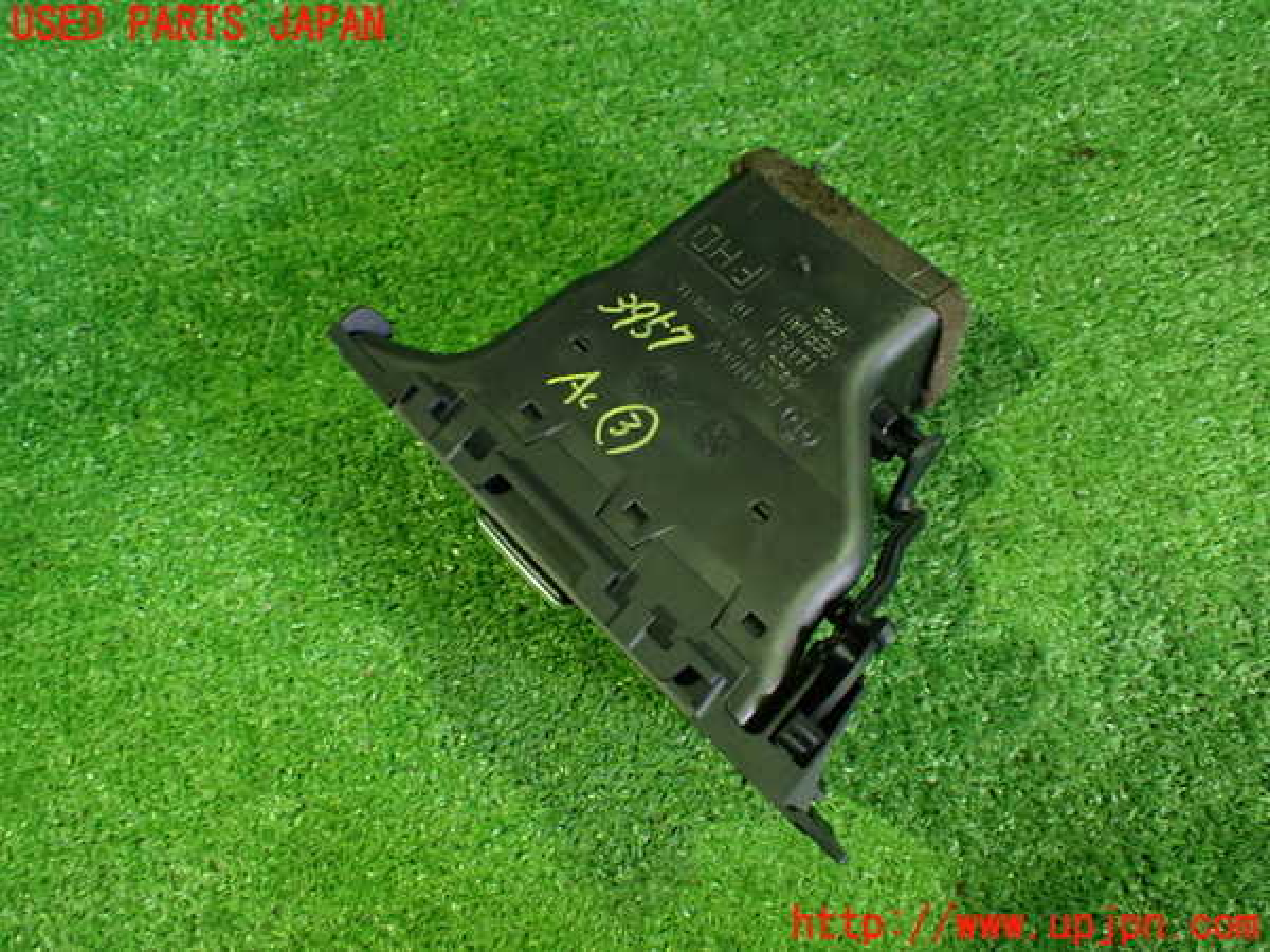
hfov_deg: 60.0
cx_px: 635
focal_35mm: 30
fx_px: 1101
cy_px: 476
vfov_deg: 46.8
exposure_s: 1/30
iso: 800
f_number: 2.3
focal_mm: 5.4
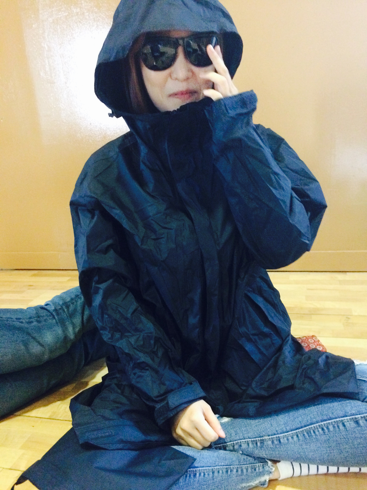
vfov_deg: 61.7
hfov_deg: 48.2
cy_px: 245
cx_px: 184
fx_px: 410
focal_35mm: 29
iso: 500
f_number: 2.2
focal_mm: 4.15
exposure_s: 1/15
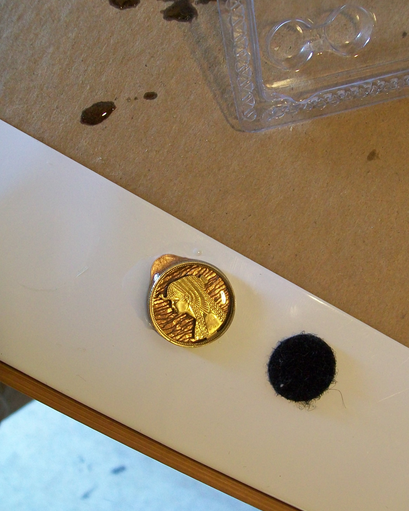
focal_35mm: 42
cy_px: 242
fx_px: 636
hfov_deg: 35.7
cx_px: 203
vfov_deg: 43.8
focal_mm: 6
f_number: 2.7
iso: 160
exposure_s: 1/50
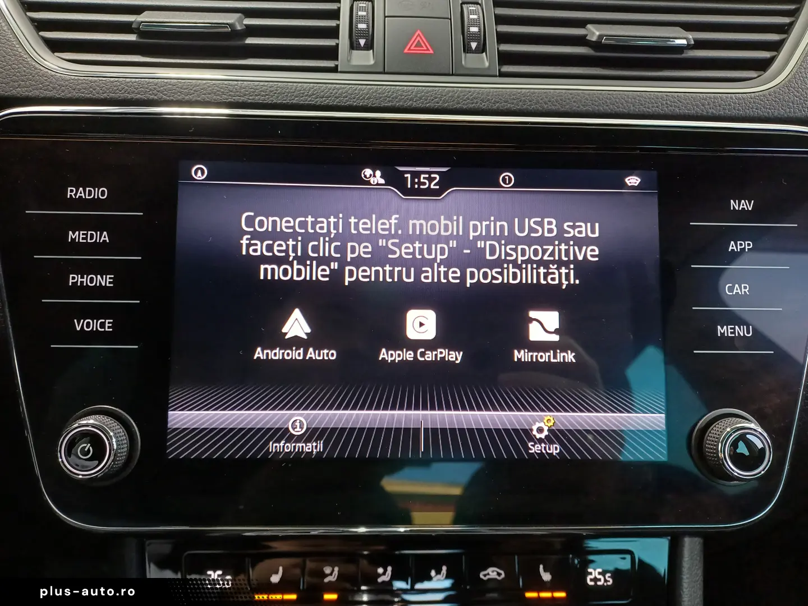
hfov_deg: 69.4
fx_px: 584
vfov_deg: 54.9
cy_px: 303
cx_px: 404
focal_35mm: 25
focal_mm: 4.65
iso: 400
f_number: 1.8
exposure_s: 1/50
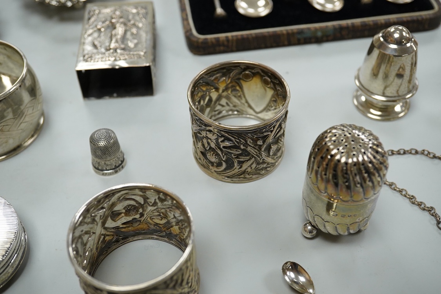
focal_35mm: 45
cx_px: 220
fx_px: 551
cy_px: 147
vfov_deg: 29.9
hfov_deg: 43.6
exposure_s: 1/400
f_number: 8
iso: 2500
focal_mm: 30
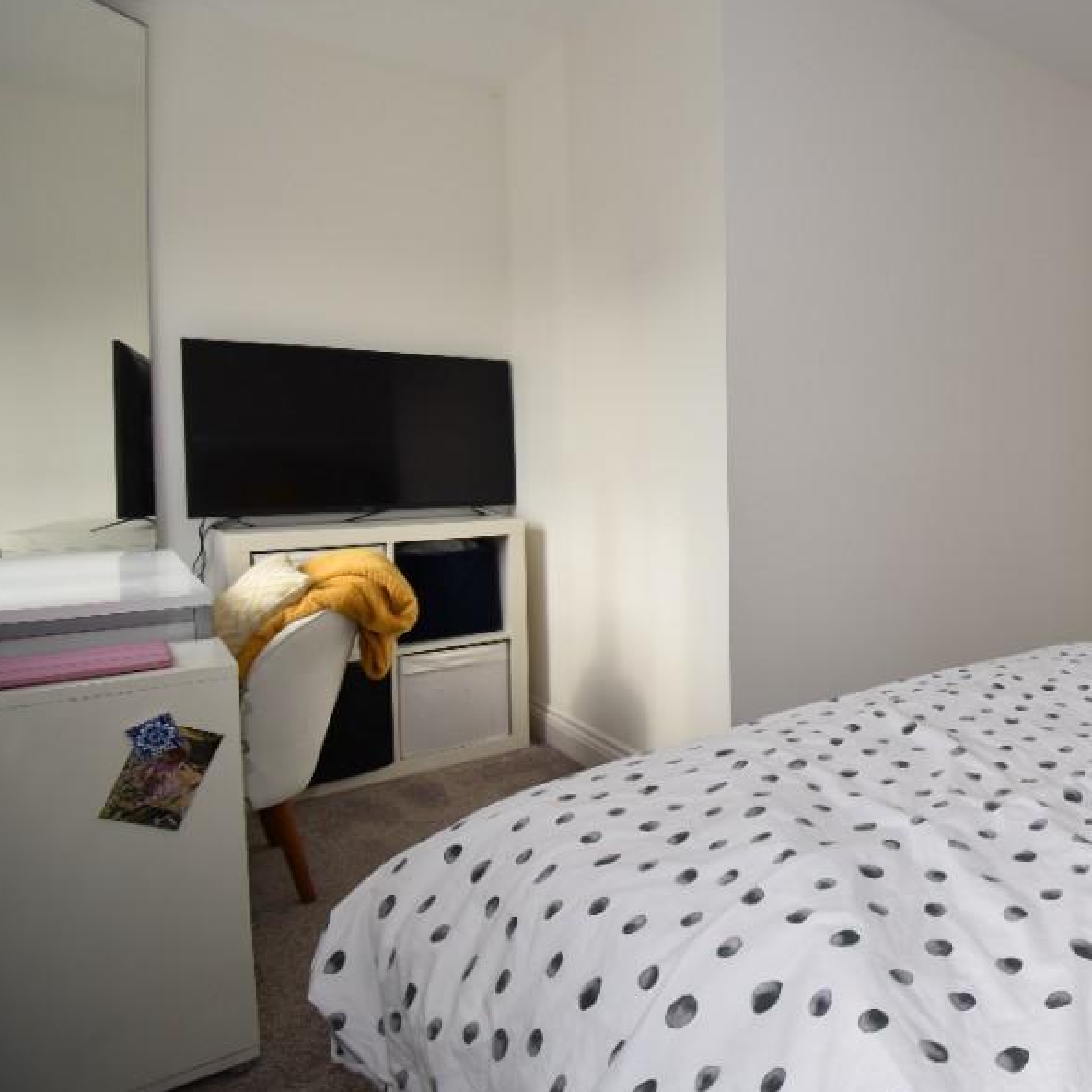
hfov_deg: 62.1
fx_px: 785
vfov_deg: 69.5
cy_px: 493
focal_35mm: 22
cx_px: 915
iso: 125
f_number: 5.6
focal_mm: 10
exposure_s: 1/125
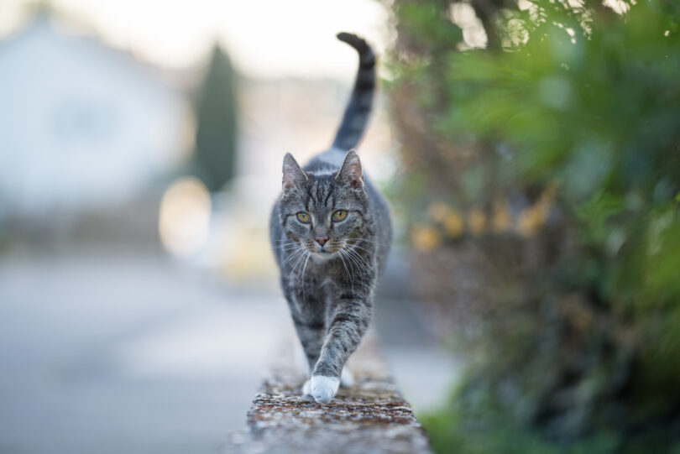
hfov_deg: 15.2
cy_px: 227
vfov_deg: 10.2
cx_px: 340
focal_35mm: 135
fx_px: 2551
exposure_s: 1/640
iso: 320
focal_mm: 135
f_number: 1.8
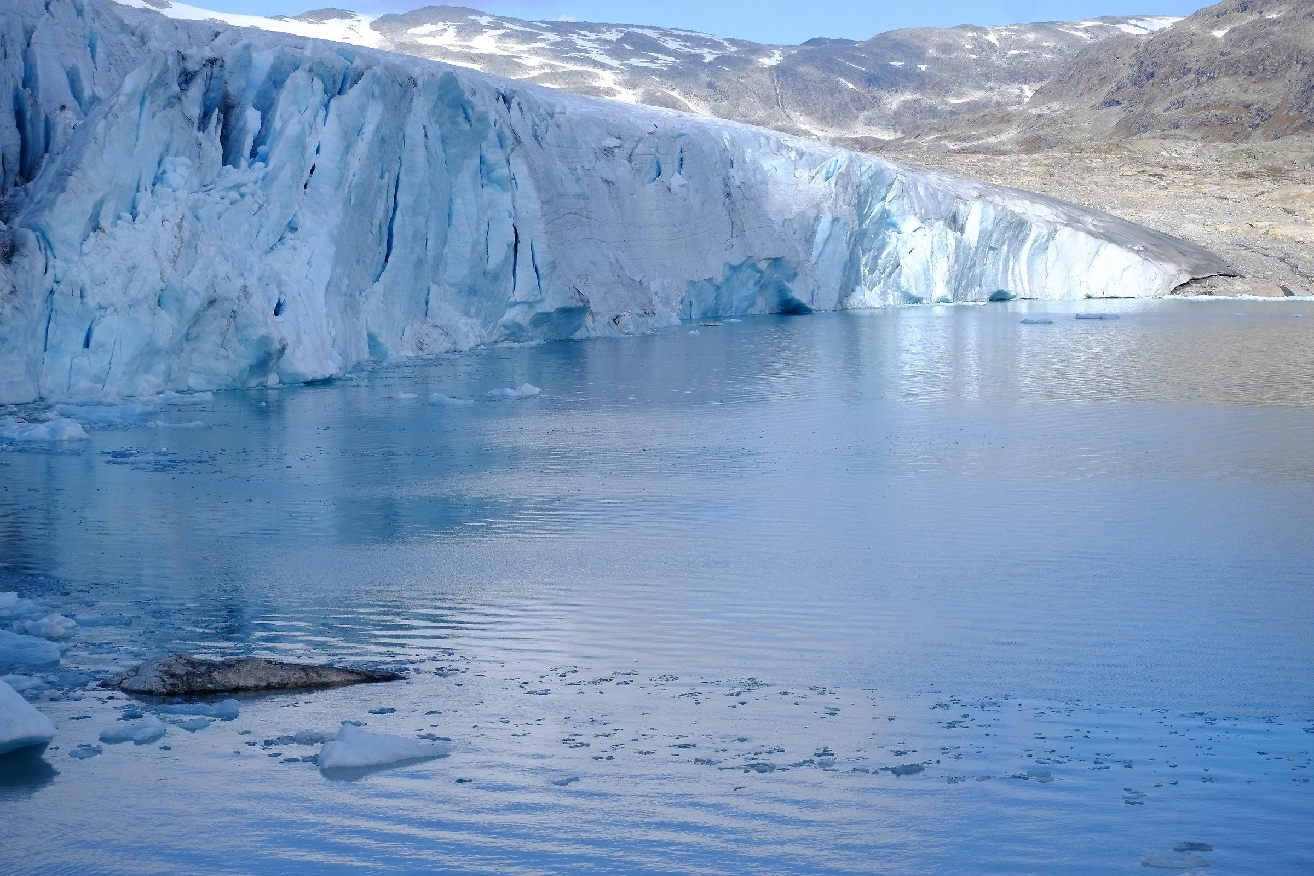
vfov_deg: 18.2
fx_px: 2737
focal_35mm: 75
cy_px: 438
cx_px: 657
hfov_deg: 27.0
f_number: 7.1
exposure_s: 1/450
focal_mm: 50
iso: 200
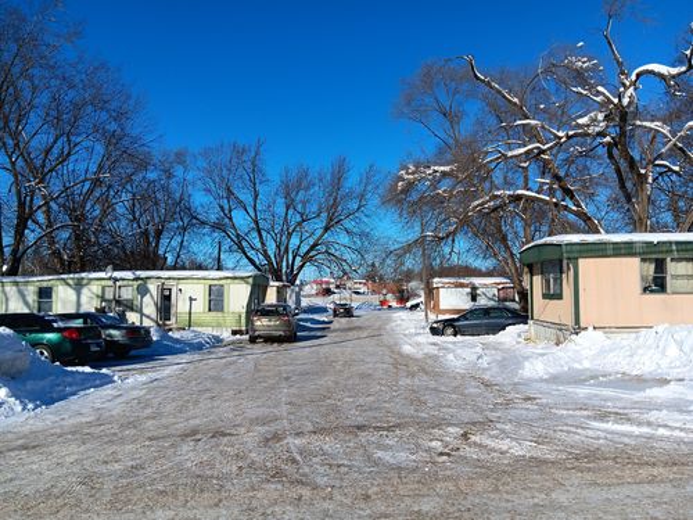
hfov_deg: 67.3
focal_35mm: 26
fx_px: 521
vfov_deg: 53.1
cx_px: 346
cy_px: 260
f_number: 1.8
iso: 20
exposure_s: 1/1370
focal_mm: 3.98
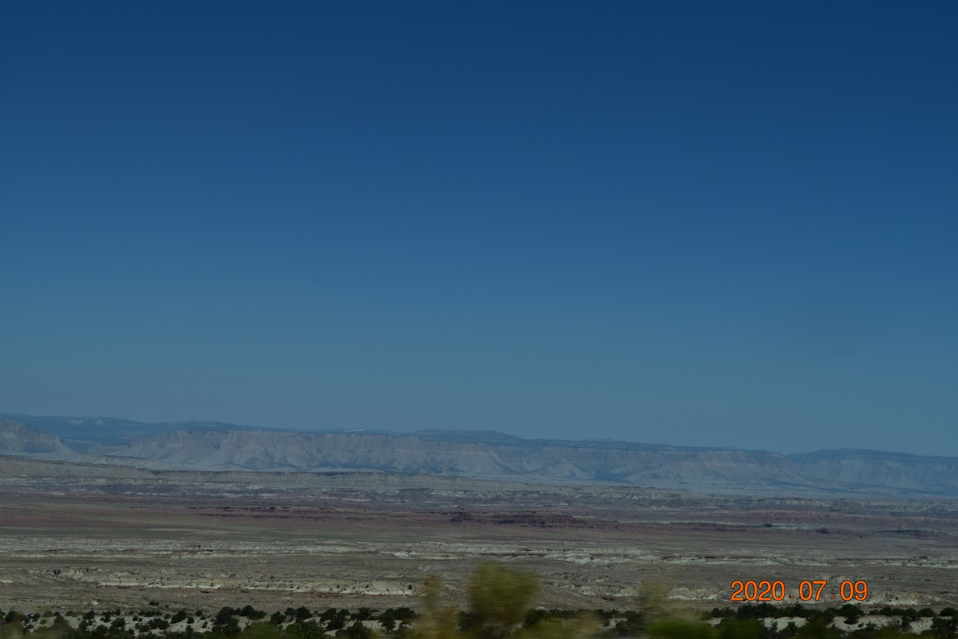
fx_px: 2076
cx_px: 479
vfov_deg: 17.5
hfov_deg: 26.0
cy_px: 320
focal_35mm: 78
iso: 200
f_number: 11
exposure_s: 1/500
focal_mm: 52
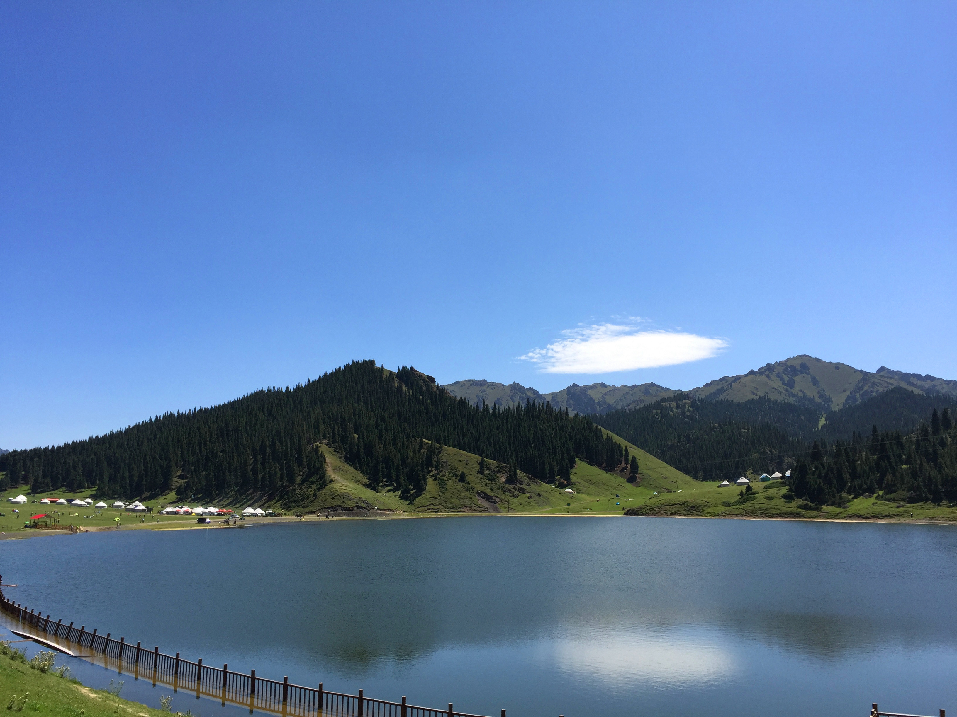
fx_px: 802
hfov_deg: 61.7
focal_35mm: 29
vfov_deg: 48.2
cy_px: 358
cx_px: 478
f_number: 2.2
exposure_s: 1/2083
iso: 32
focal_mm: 4.15
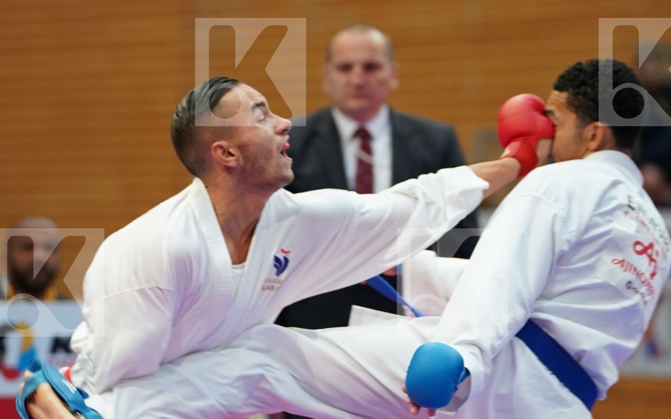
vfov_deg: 5.2
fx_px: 4644
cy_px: 283
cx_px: 251
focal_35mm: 254
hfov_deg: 8.3
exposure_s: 1/1000
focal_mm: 156
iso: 2000
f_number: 2.8
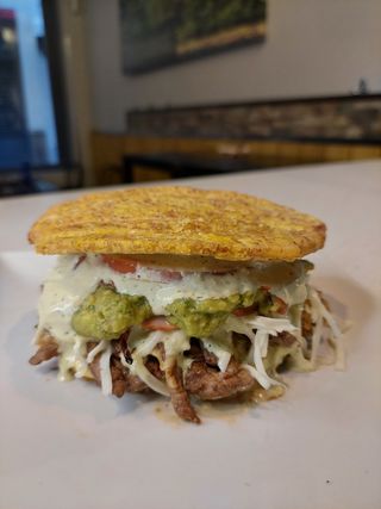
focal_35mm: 24
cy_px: 254
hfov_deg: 56.8
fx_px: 352
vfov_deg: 71.6
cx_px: 190
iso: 64
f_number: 1.8
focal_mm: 5.23
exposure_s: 1/50
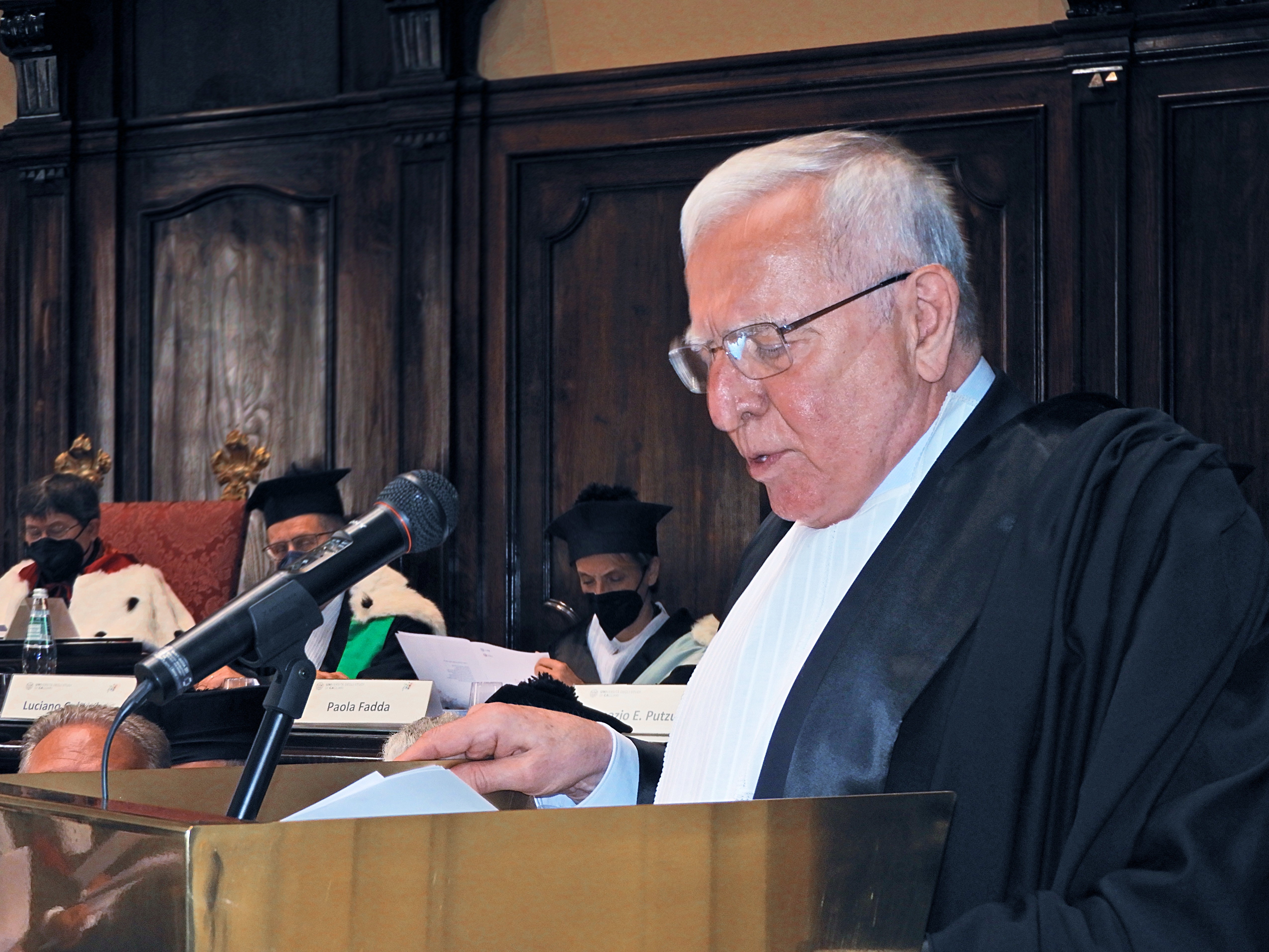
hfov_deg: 24.4
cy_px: 476
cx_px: 634
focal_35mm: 80
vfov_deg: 18.4
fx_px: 2933
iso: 200
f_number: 4.5
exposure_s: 1/30
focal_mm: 14.3
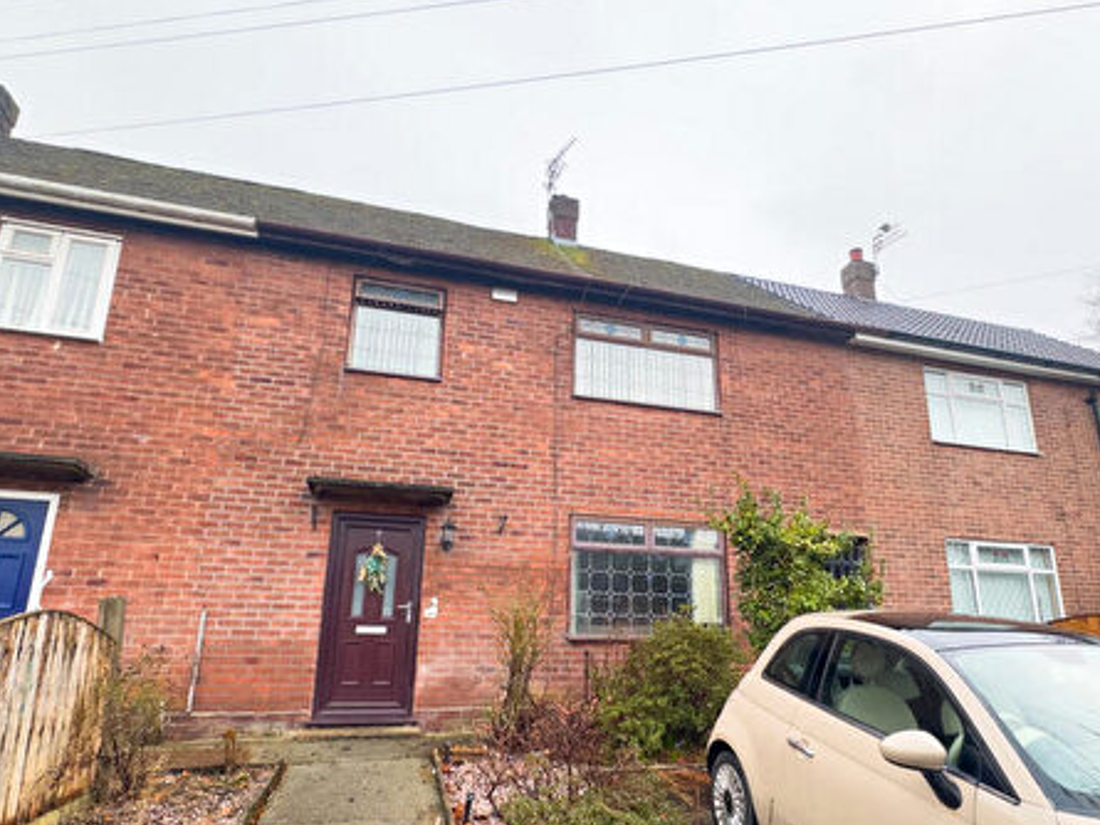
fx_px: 699
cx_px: 603
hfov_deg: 76.2
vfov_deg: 60.7
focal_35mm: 22
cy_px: 483
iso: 40
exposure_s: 1/100
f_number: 2.2
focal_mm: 2.22
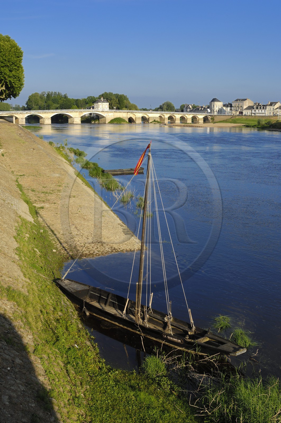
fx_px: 493
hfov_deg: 31.8
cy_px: 212
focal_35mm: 42
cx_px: 140
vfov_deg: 46.5
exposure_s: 1/160
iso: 100
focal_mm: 28
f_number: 6.7
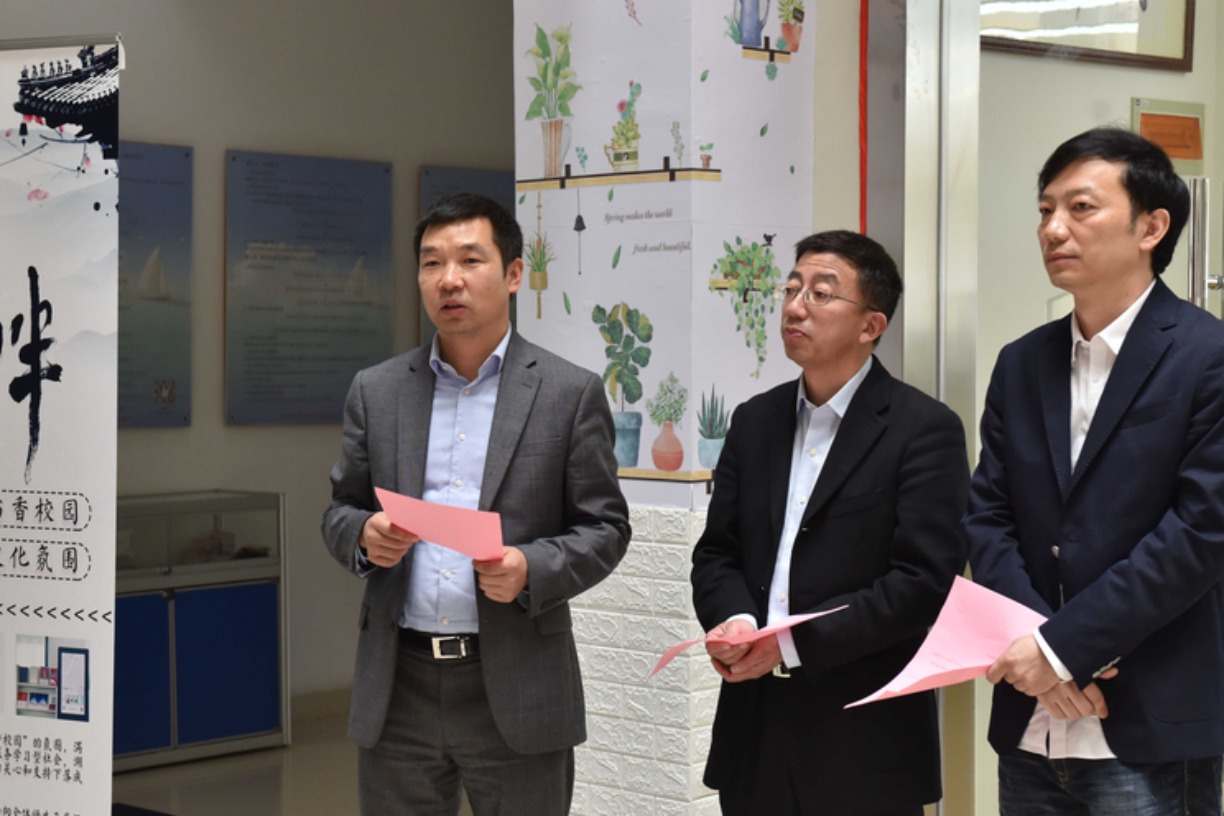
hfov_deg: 27.3
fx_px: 2516
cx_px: 533
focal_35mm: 74
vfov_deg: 18.4
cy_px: 438
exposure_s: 1/100
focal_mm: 55
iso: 800
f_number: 5
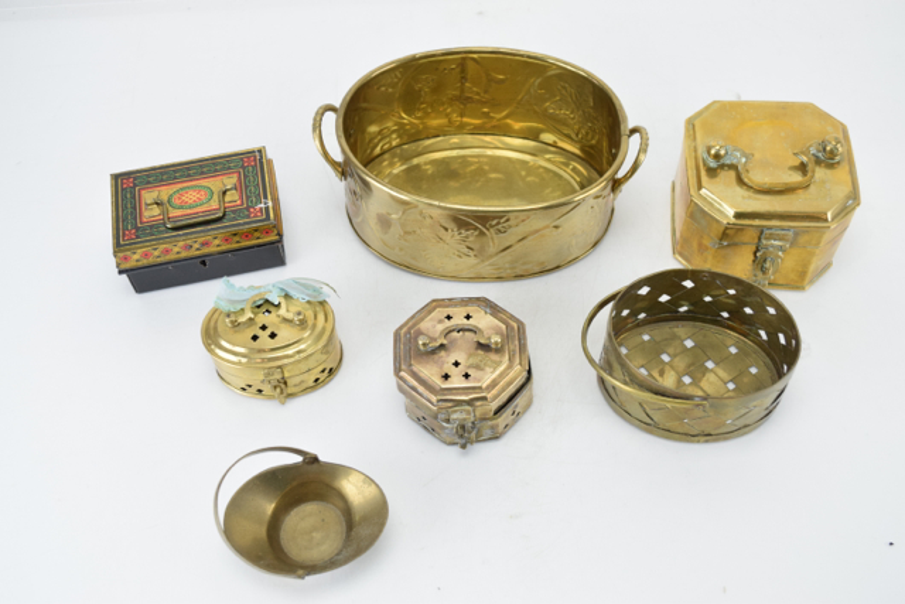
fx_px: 1094
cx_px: 452
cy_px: 302
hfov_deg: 45.0
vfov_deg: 30.9
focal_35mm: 44
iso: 800
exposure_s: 1/125
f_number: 5.6
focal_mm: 29
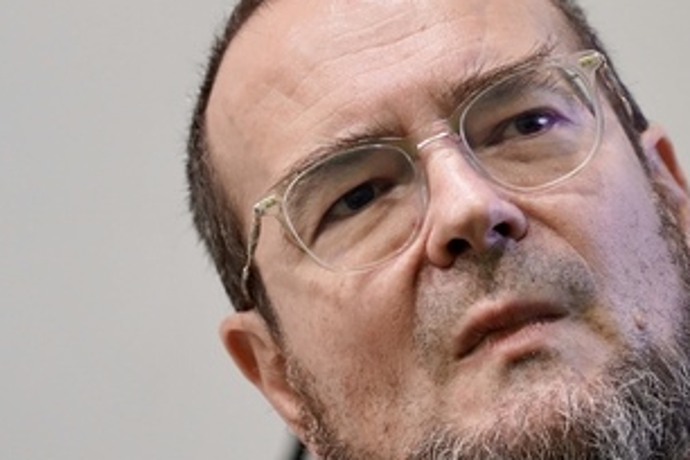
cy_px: 264
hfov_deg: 8.2
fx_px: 4772
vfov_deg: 5.5
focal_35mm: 249
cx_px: 595
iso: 1000
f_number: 4
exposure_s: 1/50
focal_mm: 105
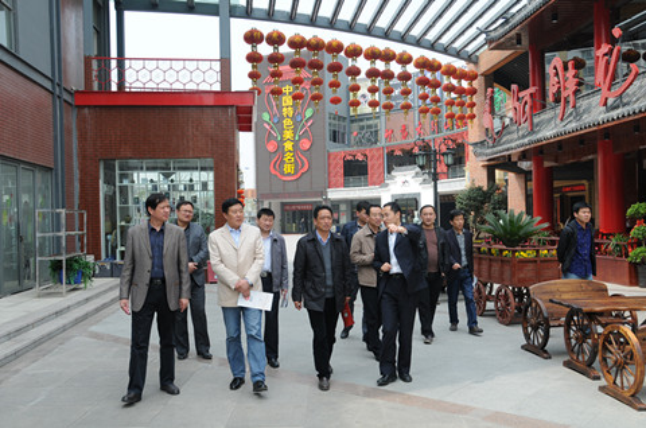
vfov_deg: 39.8
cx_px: 323
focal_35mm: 33
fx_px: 591
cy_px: 214
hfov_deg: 57.3
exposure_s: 1/250
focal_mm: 22
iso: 200
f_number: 8
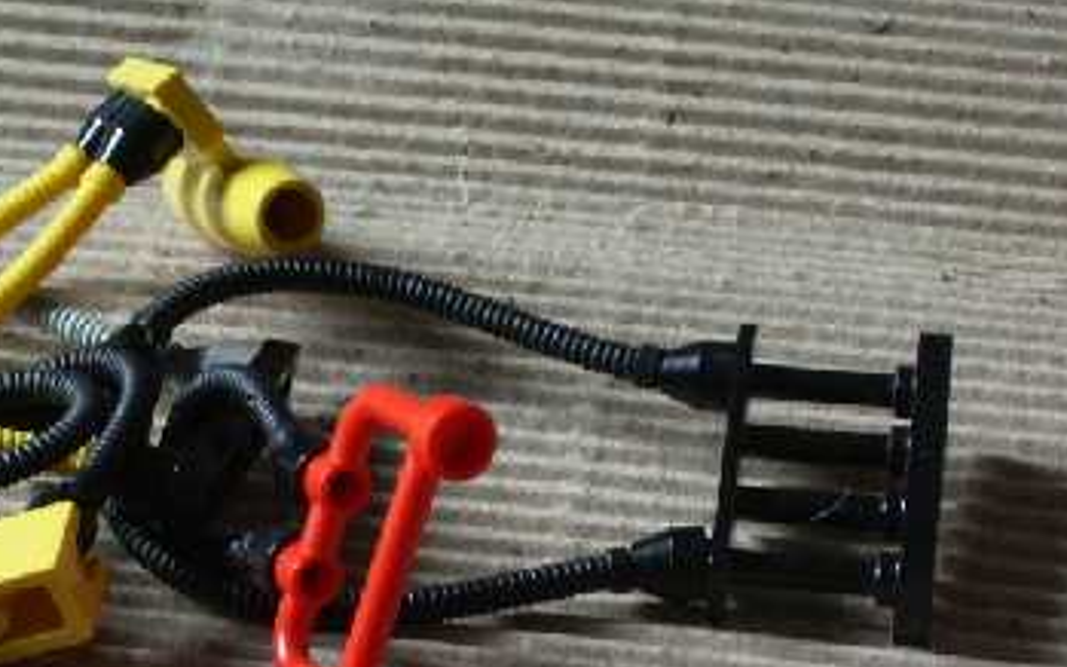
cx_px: 125
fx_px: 5030
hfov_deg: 12.0
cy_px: 569
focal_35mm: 173
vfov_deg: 7.6
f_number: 4.4
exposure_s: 1/25
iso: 100
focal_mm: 14.6
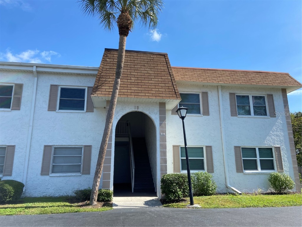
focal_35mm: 26
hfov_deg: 67.3
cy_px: 114
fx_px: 227
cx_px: 151
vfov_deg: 53.1
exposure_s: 1/1898
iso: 32
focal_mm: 4.25
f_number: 1.8
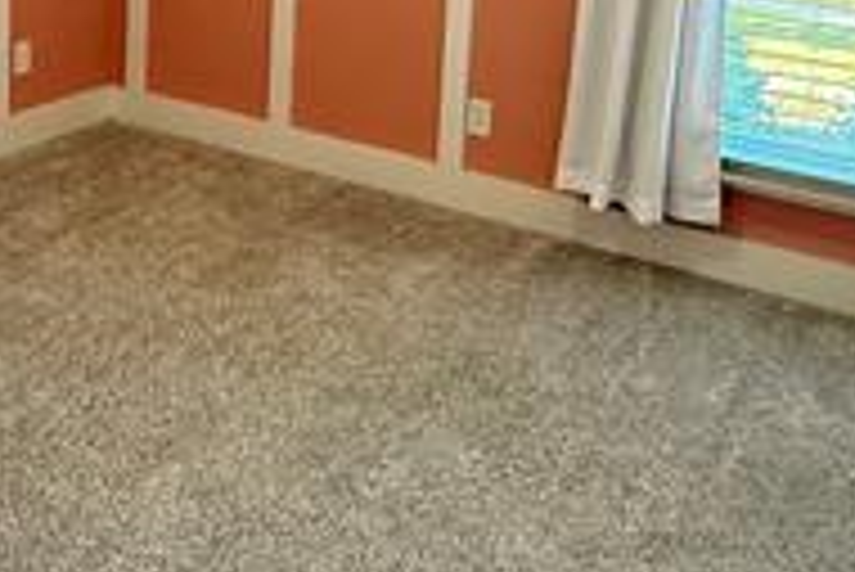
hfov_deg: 39.5
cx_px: 243
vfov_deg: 24.9
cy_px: -113
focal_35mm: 49
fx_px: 1165
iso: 500
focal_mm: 2.22
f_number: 2.2
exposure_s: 1/60
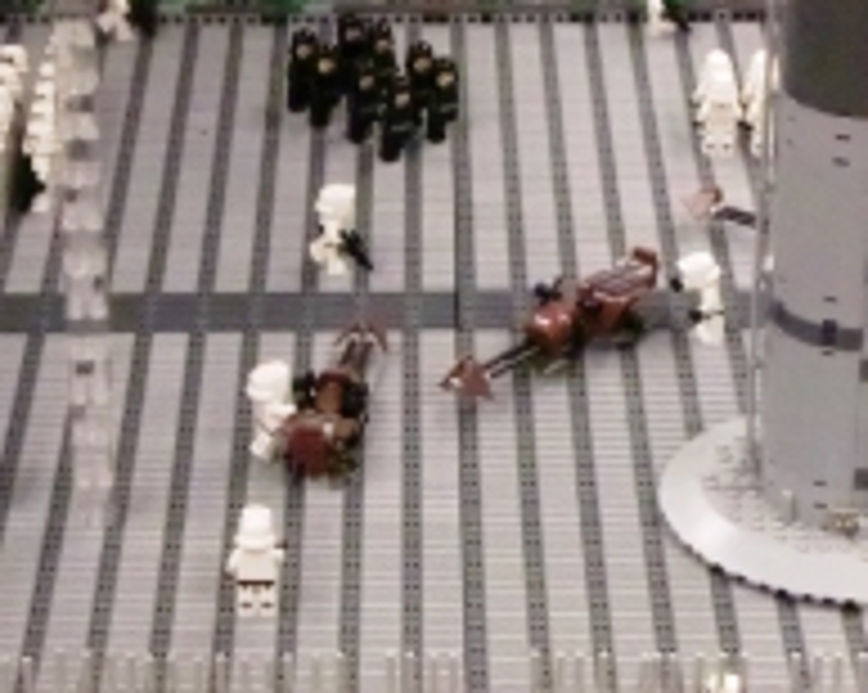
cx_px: 396
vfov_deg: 11.3
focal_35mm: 136
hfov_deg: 14.2
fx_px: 3490
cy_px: 360
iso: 1600
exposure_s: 1/30
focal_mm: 10.4
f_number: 4
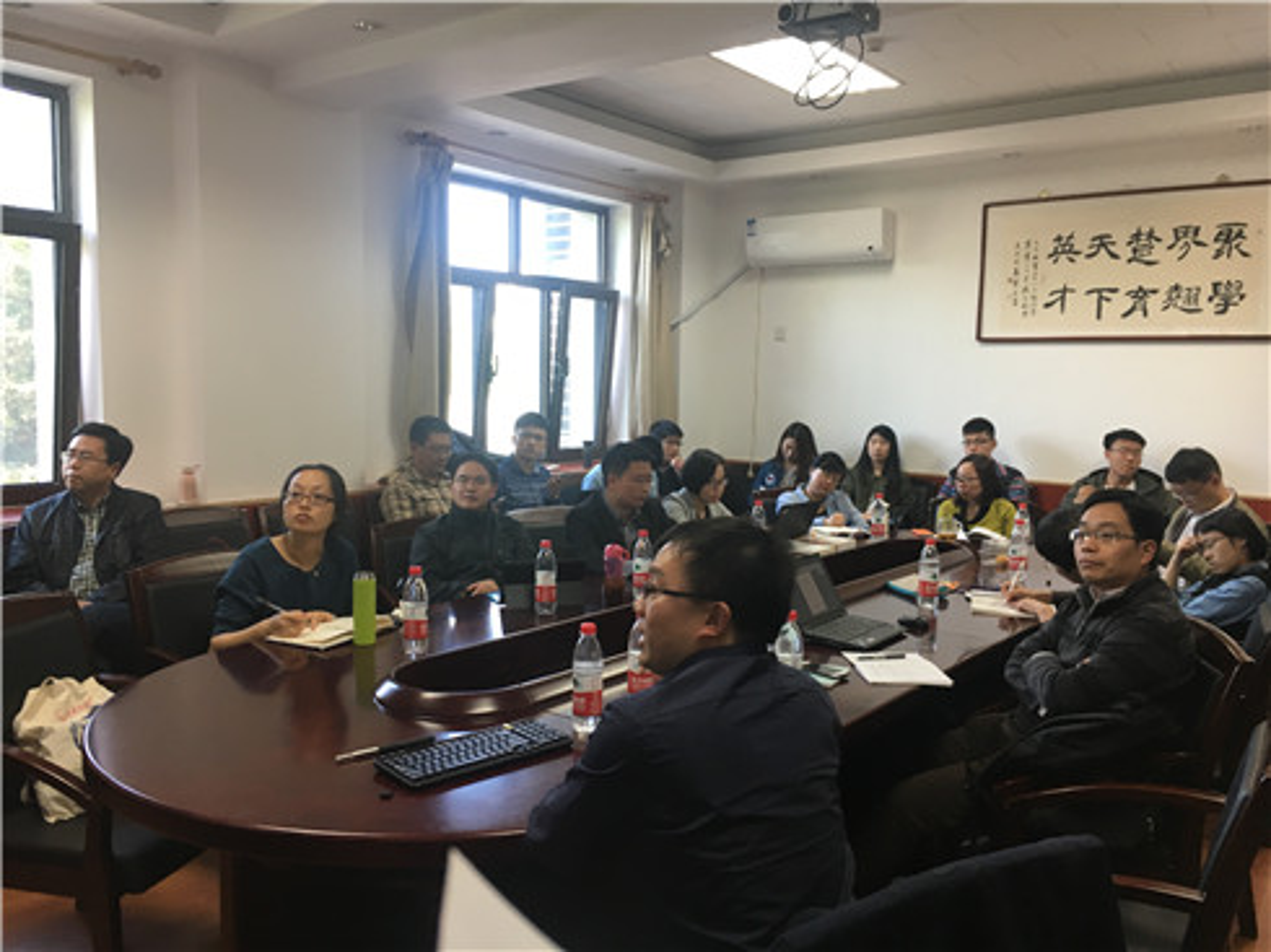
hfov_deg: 61.7
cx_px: 636
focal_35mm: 29
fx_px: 1064
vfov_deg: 48.2
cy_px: 476
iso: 80
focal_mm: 4.15
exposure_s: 1/33
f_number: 2.2
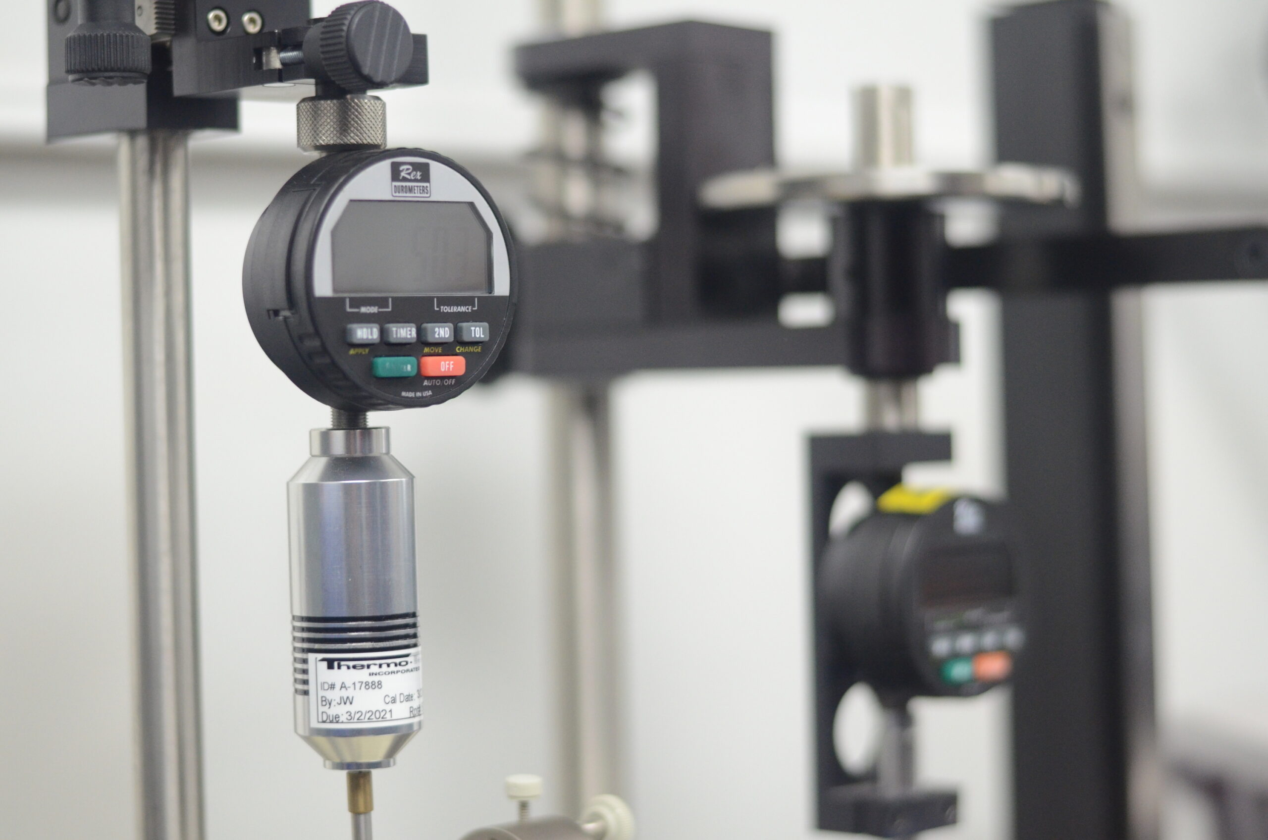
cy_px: 420
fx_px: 2636
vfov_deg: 18.1
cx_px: 634
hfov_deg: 27.0
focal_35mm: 75
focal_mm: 50
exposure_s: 1/125
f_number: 2.2
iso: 1600
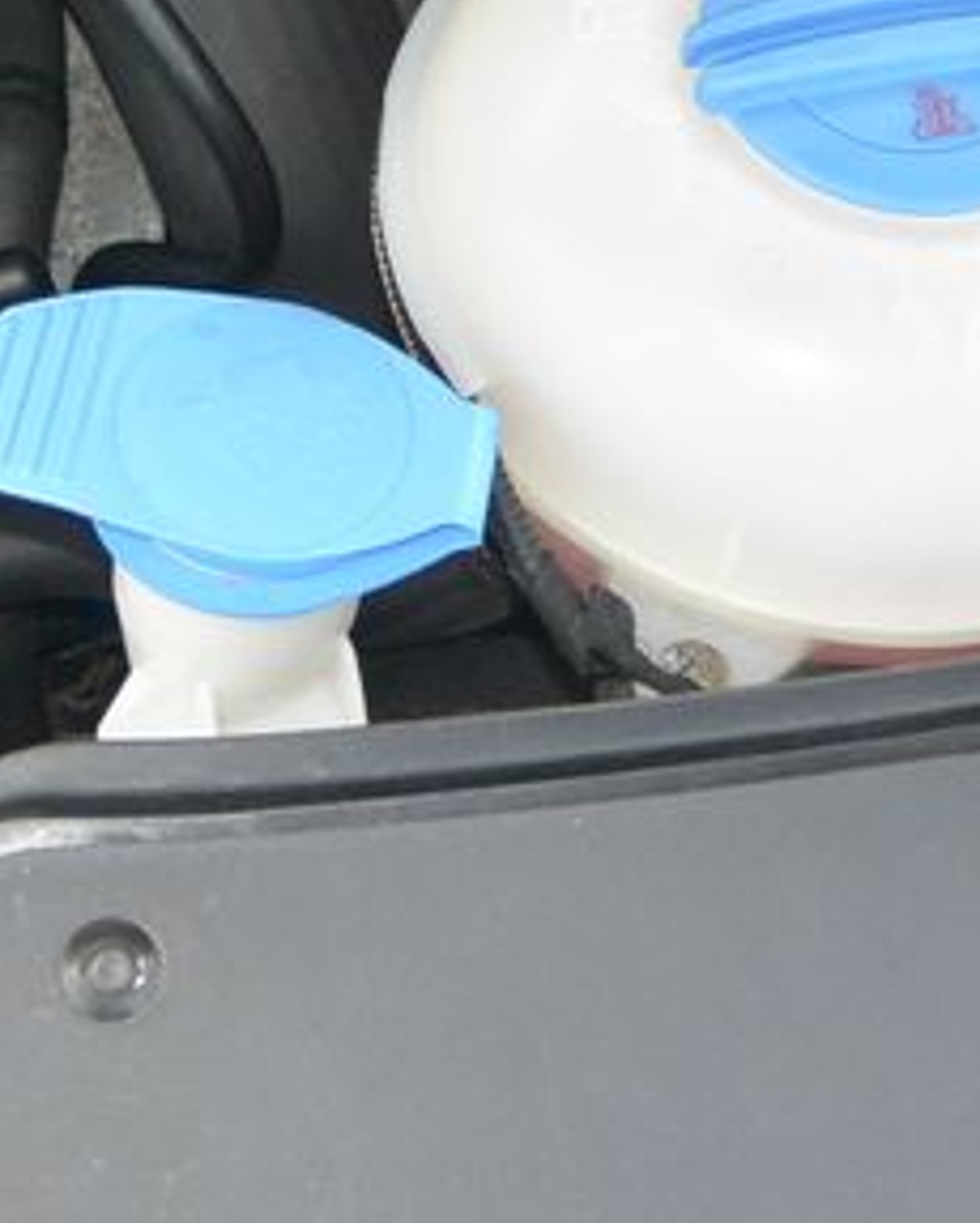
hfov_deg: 15.9
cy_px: -181
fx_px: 3513
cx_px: 609
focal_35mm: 97
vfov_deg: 18.8
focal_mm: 11
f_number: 3.5
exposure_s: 1/250
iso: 320
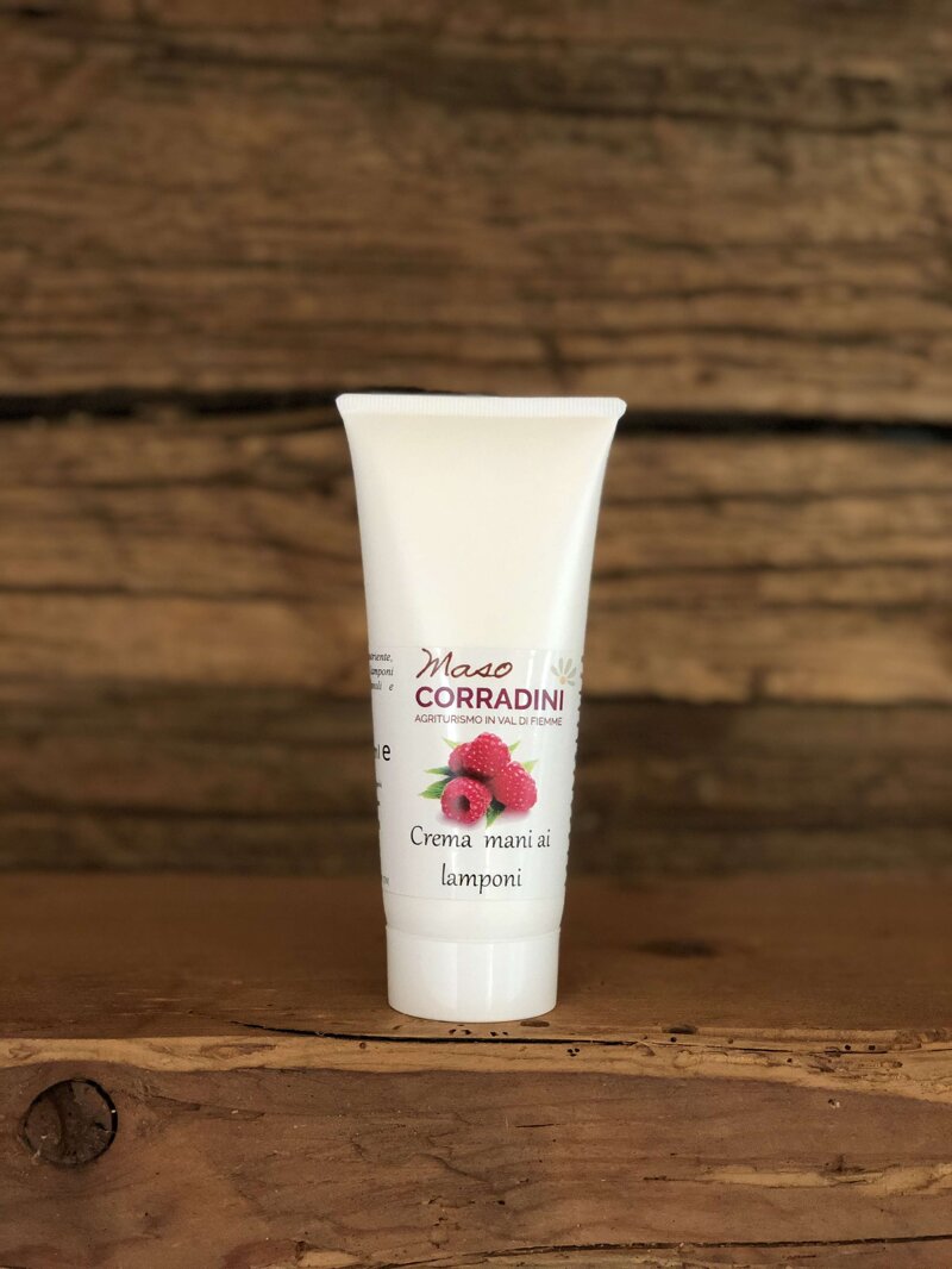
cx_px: 476
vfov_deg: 36.8
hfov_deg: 28.0
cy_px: 634
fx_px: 1906
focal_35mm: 52
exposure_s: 1/24
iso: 125
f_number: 2.4
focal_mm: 6
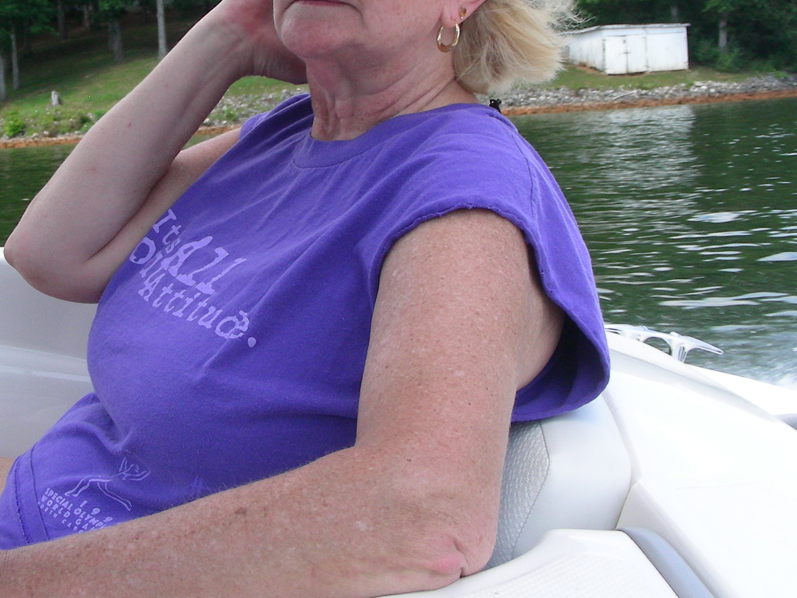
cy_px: 154
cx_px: 284
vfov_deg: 24.2
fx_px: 1382
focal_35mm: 60
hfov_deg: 32.0
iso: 50
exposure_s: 1/270
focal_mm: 6.3
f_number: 4
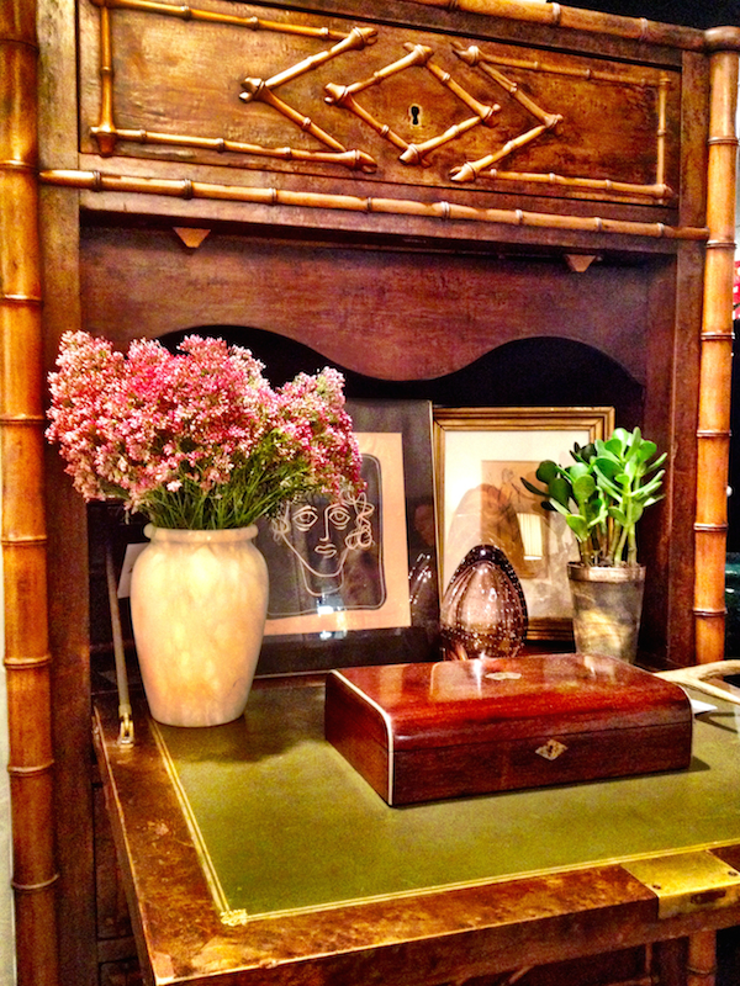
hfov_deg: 40.7
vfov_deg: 52.6
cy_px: 493
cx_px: 370
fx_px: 998
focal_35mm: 35
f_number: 2.4
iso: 400
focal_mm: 4.28
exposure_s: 1/20
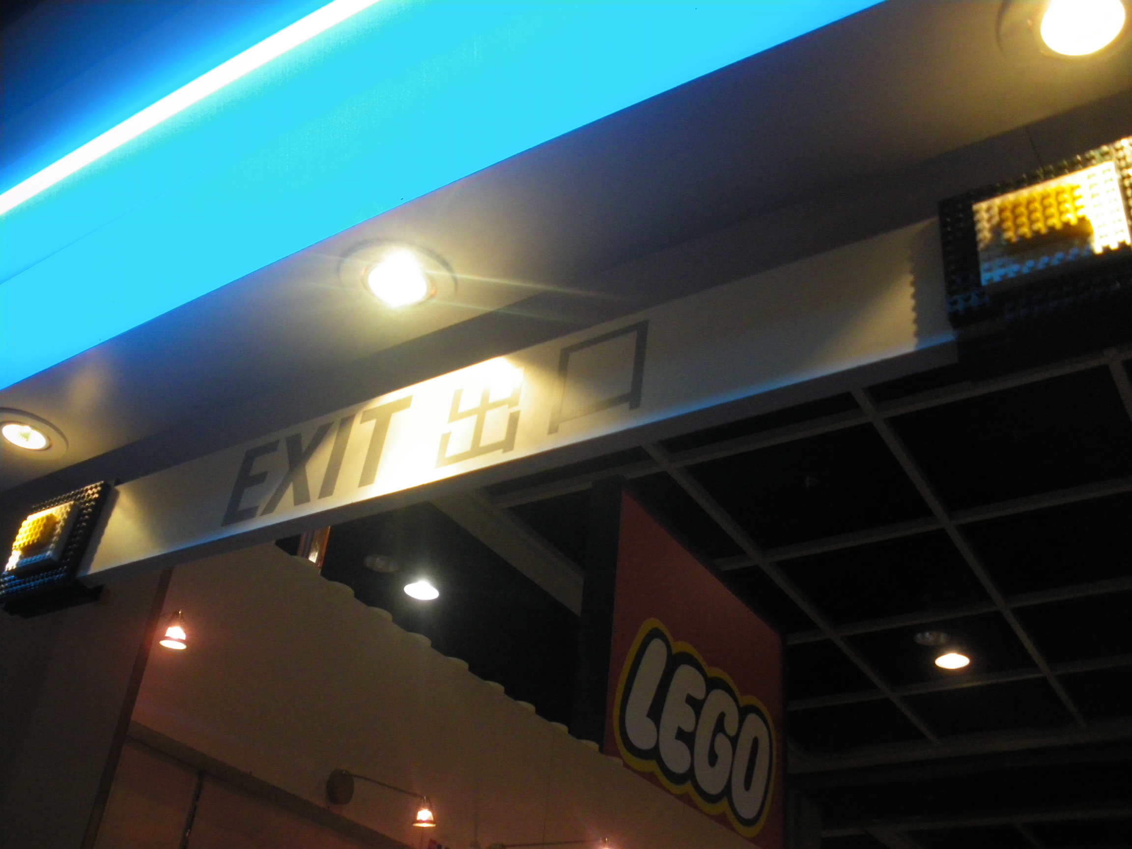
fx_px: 1177
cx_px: 566
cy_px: 424
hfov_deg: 51.4
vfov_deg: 39.7
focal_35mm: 36
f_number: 3.5
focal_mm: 6.3
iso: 400
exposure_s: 1/200
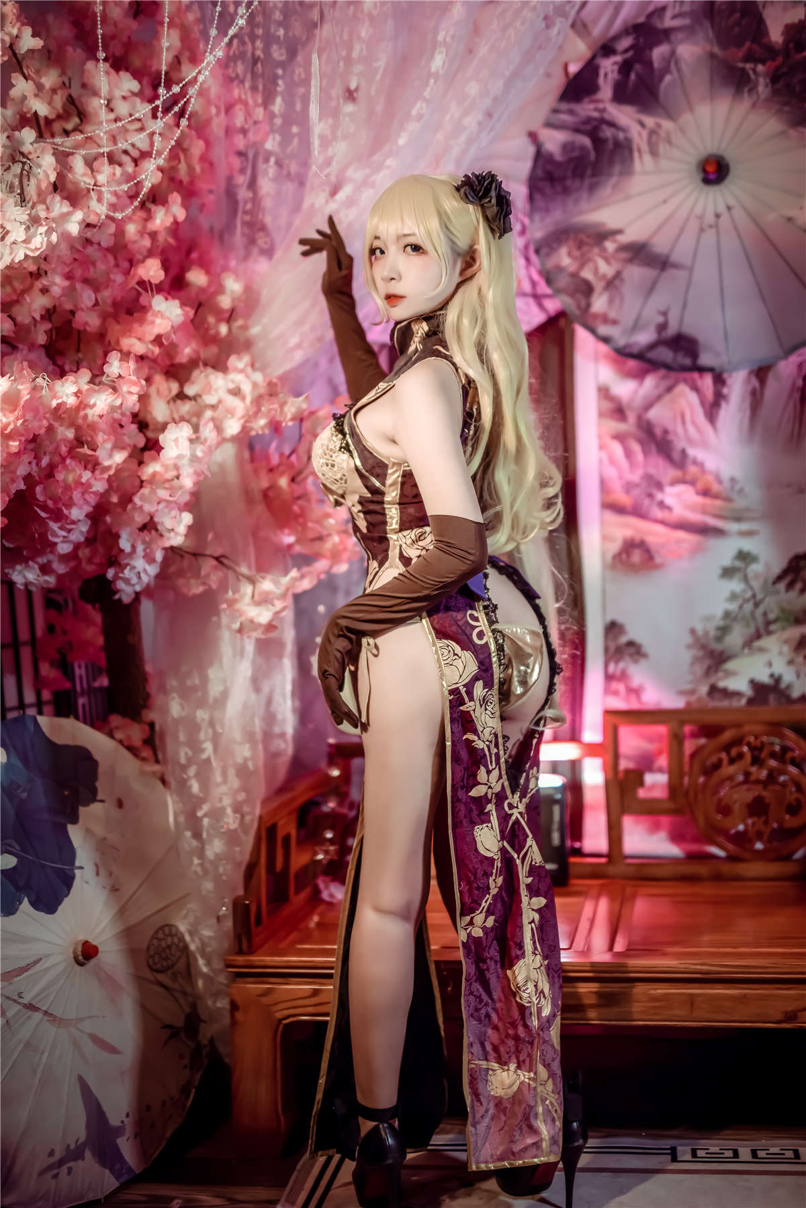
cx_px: 403
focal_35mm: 50
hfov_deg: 27.0
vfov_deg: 39.6
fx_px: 1678
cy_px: 604
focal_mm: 50
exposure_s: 1/800
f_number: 1.4
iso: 100
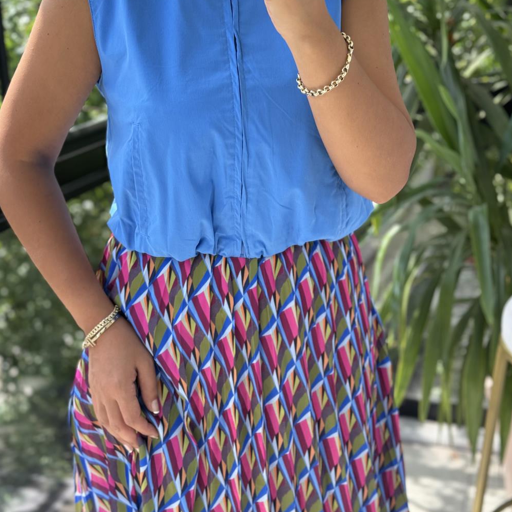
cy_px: 197
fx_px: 954
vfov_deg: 29.9
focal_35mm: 57
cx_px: 257
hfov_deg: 30.0
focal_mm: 6.76
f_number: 1.78
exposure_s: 1/216
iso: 64
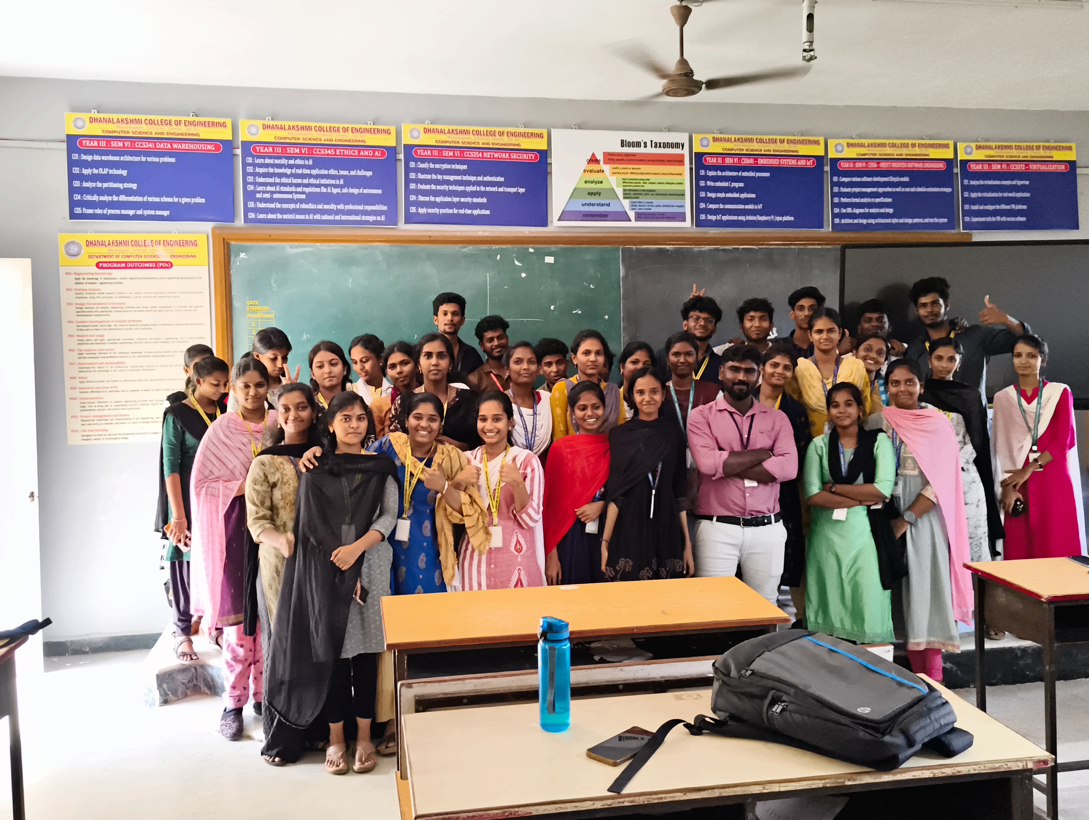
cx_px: 544
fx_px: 1040
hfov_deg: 55.3
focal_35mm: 33
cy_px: 410
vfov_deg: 43.0
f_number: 1.87
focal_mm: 5.56
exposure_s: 1/100
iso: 702
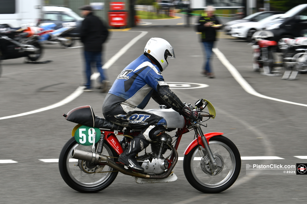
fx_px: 895
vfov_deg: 13.0
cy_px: 102
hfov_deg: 19.5
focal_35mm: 105
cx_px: 154
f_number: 6.3
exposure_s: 1/60
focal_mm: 70
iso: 125
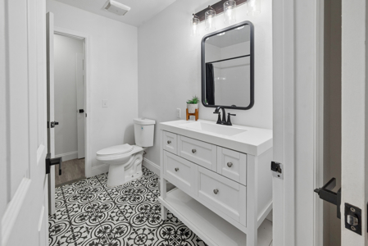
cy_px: 123
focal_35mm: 14
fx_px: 143
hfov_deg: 104.2
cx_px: 184
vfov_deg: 81.3
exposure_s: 1/80
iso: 400
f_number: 8
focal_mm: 14
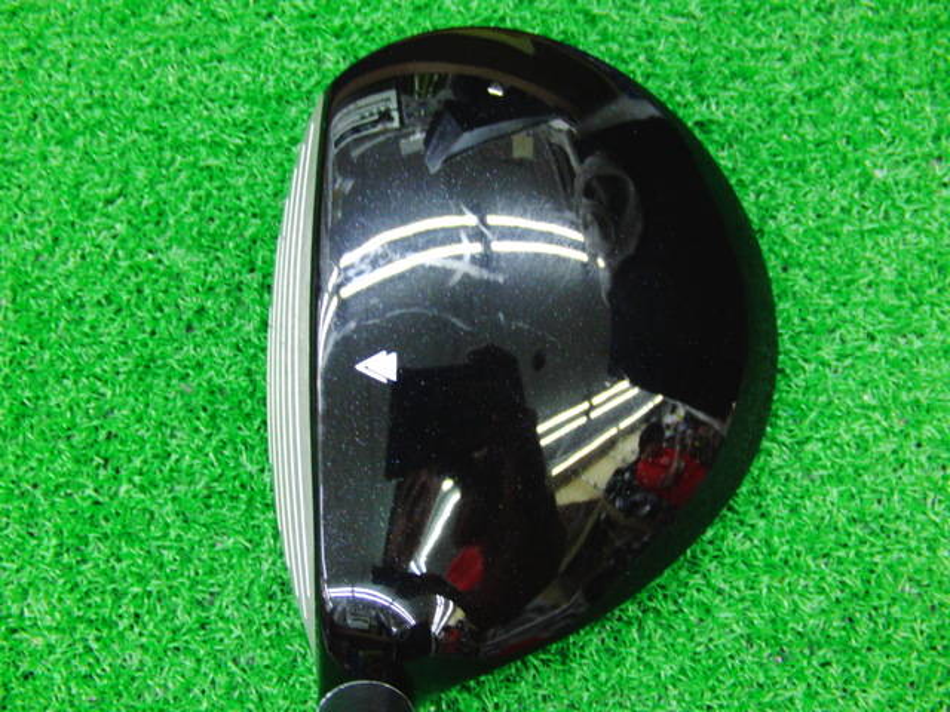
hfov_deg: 50.1
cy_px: 356
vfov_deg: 38.7
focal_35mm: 37
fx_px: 1015
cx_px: 475
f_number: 3.6
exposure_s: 1/15
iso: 400
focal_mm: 6.42
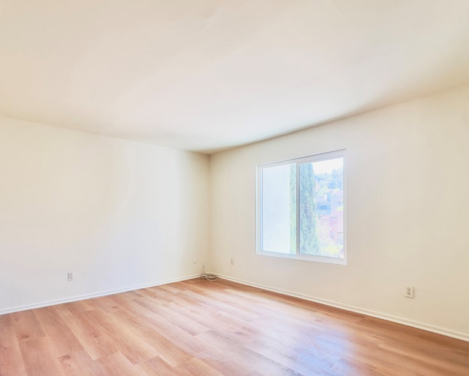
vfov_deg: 73.5
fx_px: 250
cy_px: 214
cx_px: 235
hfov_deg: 86.4
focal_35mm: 18
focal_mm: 2.22
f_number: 2.2
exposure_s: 1/120
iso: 64
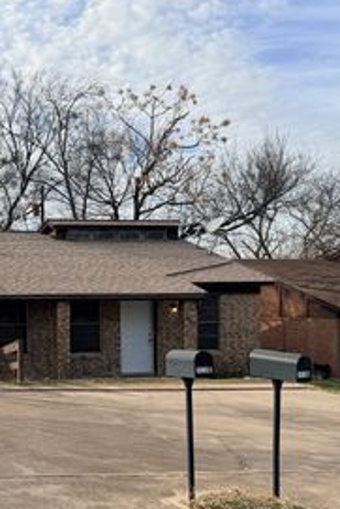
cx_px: -73
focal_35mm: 46
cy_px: 296
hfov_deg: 26.0
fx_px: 651
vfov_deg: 42.6
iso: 80
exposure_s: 1/4167
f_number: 1.78
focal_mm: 6.76
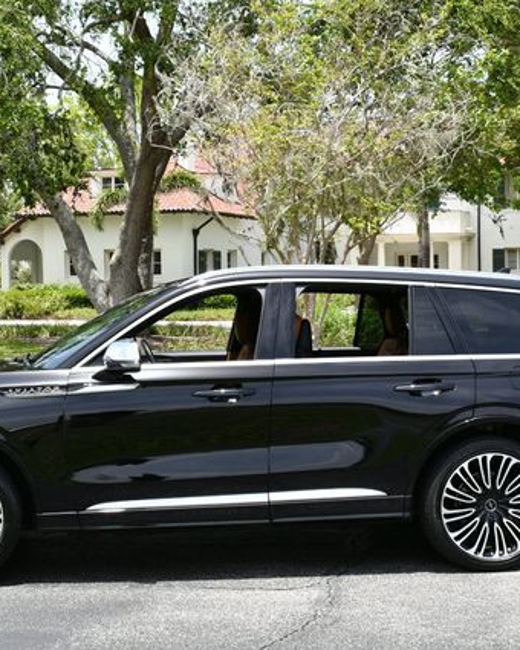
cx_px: 239
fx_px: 1250
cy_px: 324
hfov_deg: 23.5
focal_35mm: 65
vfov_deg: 29.1
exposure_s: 1/250
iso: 200
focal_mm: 23
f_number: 8
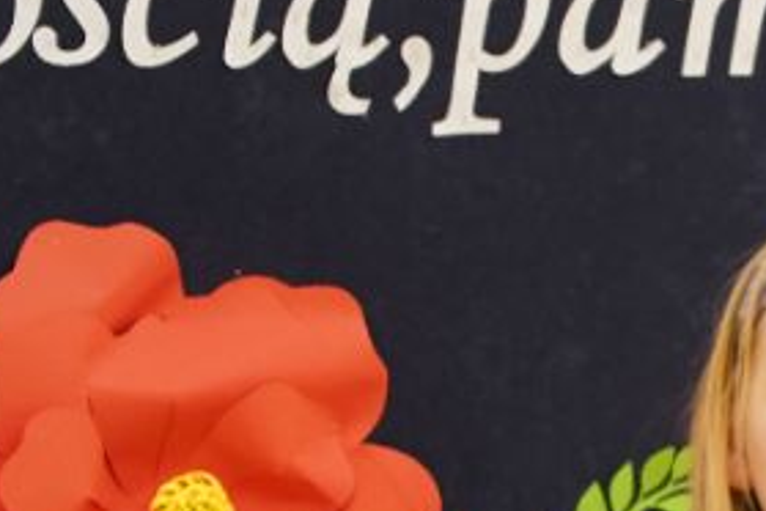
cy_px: 996
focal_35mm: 466
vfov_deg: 2.9
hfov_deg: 4.3
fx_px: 9915
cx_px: 1743
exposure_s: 1/125
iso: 1600
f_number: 4
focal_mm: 100
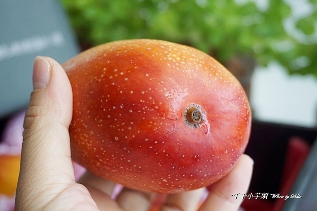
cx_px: 158
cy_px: 106
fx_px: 409
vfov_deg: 28.9
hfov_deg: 42.3
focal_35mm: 46
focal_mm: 31
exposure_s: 1/60
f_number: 5
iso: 500
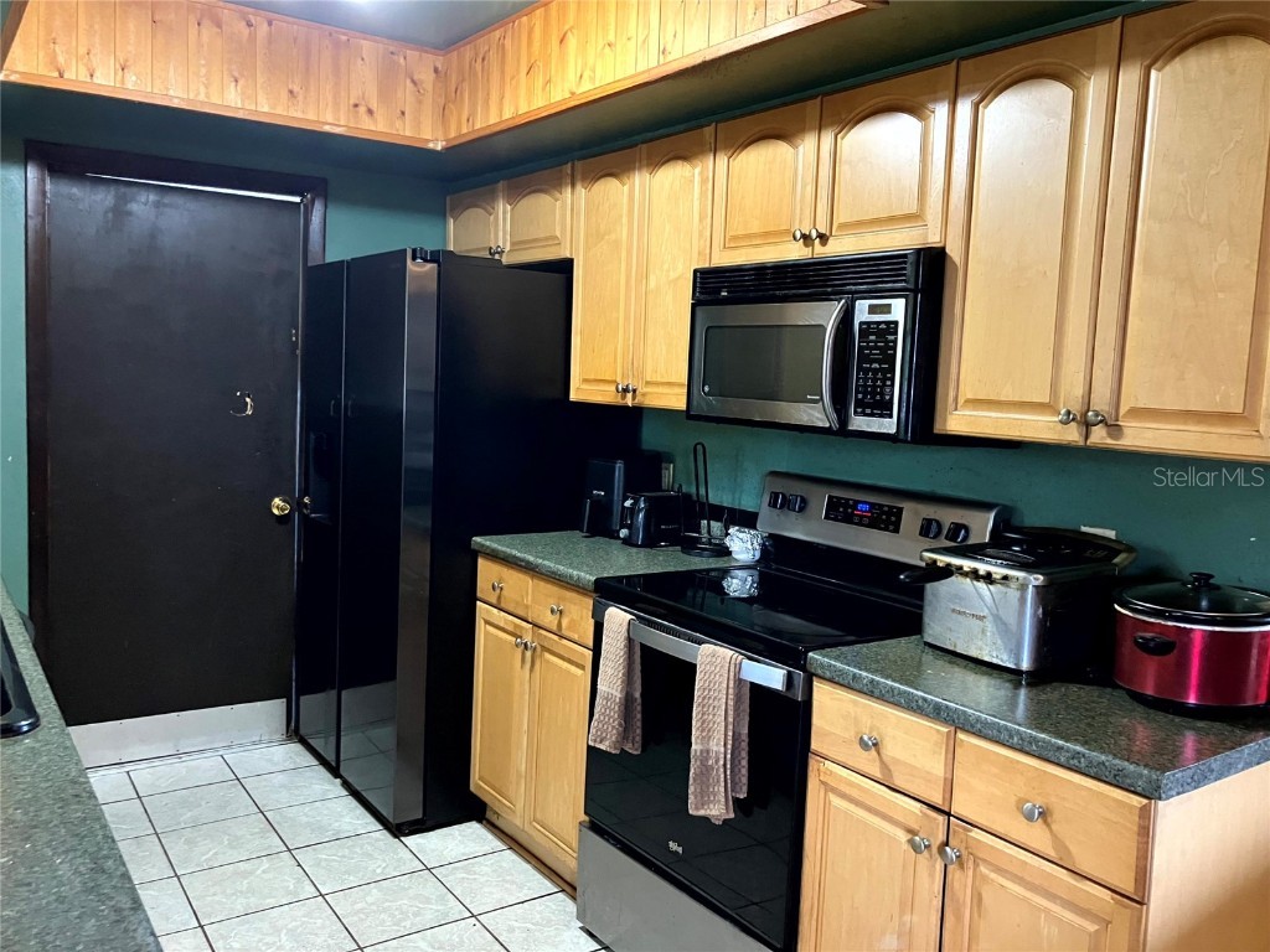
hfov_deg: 63.4
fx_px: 1027
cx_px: 635
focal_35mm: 28
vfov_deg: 49.7
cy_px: 476
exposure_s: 1/30
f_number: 1.8
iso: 320
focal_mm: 3.99
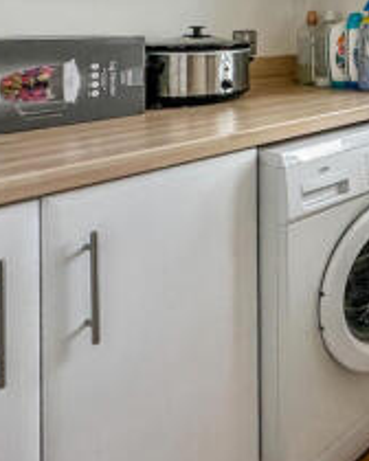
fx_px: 519
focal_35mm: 38
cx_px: 487
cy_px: 139
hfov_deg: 30.4
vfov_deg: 46.9
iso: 40
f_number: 2.2
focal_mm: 2.22
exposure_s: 1/460
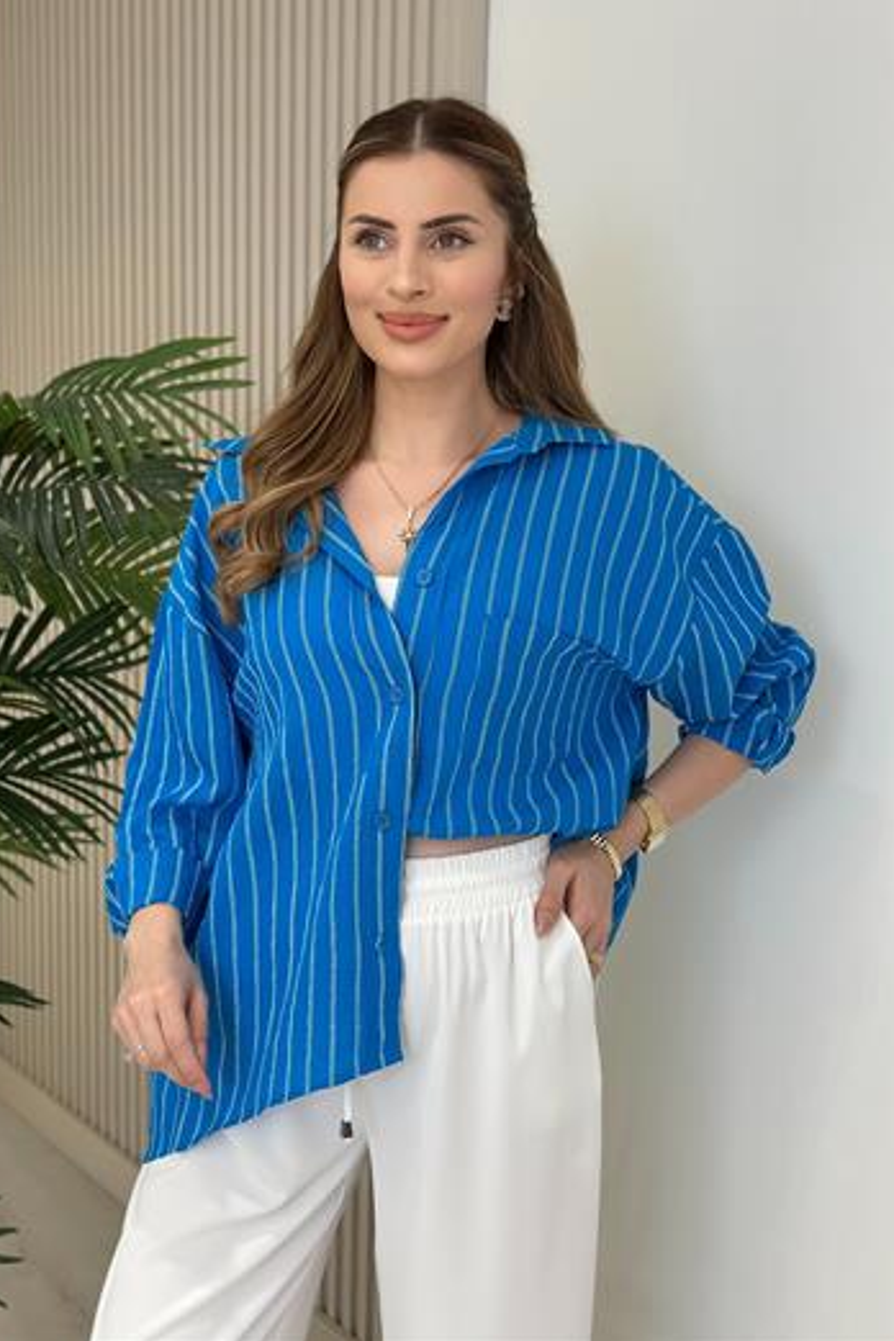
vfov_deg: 38.9
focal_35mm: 51
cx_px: 447
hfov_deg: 26.5
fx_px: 1900
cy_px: 662
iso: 80
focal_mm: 6.86
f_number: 1.78
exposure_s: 1/241
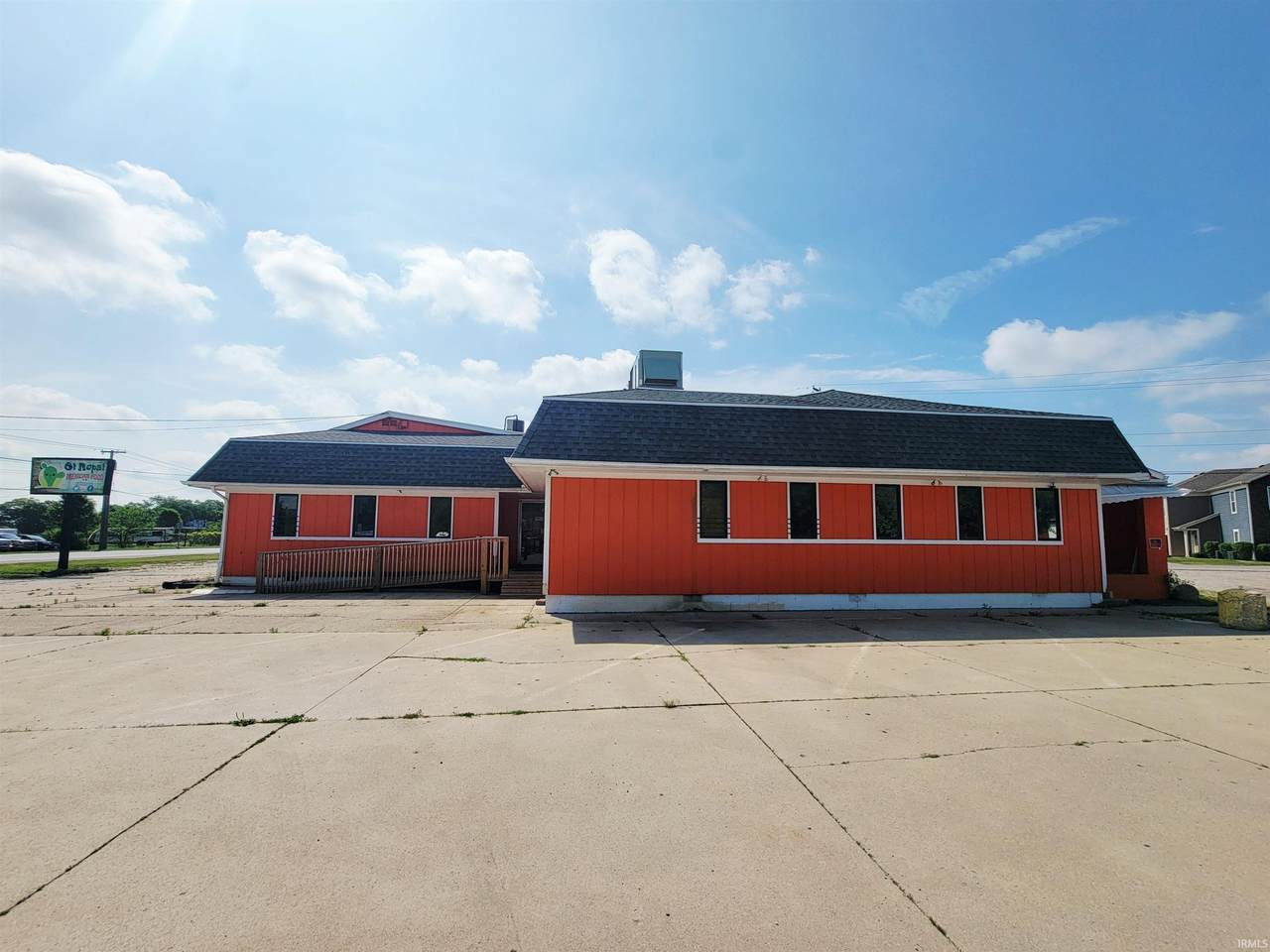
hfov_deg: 106.2
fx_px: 477
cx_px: 635
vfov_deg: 89.9
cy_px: 476
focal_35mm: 13
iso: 50
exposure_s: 1/10000
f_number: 2.2
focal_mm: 2.2
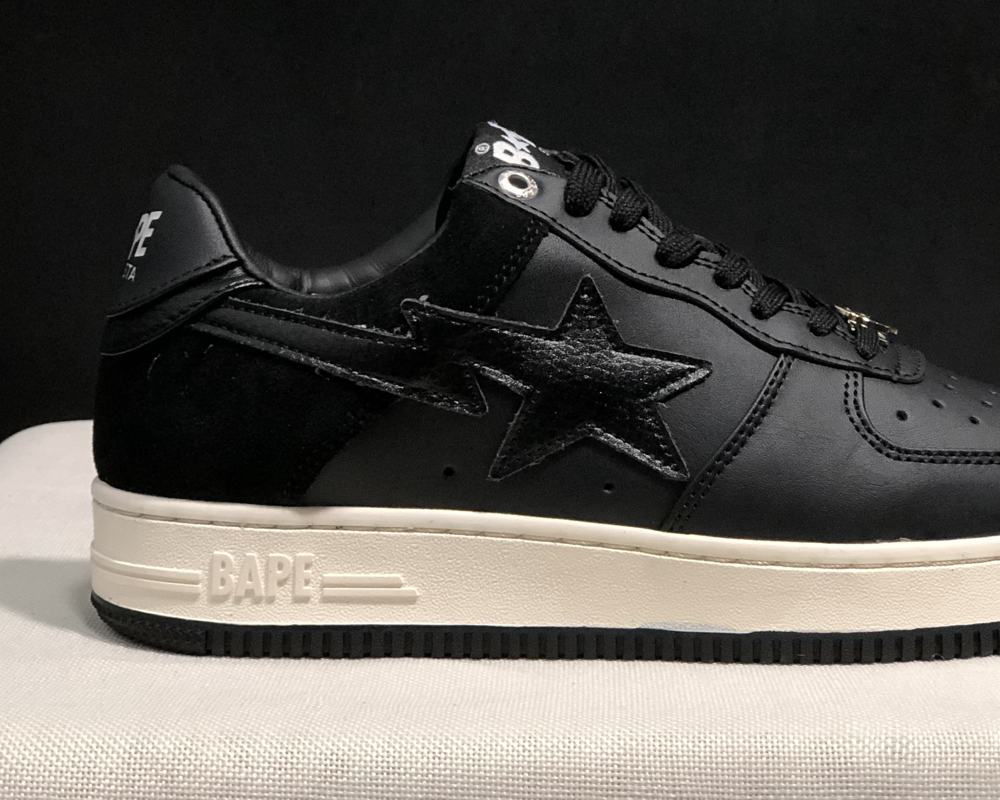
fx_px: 2782
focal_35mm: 94
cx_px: 615
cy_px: 220
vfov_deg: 16.3
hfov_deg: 20.3
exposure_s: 1/30
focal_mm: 6.6
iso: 125
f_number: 2.8
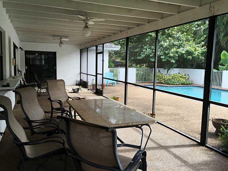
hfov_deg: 61.7
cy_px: 86
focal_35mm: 29
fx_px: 191
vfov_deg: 48.2
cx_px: 114
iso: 32
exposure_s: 1/243
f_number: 2.2
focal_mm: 4.15
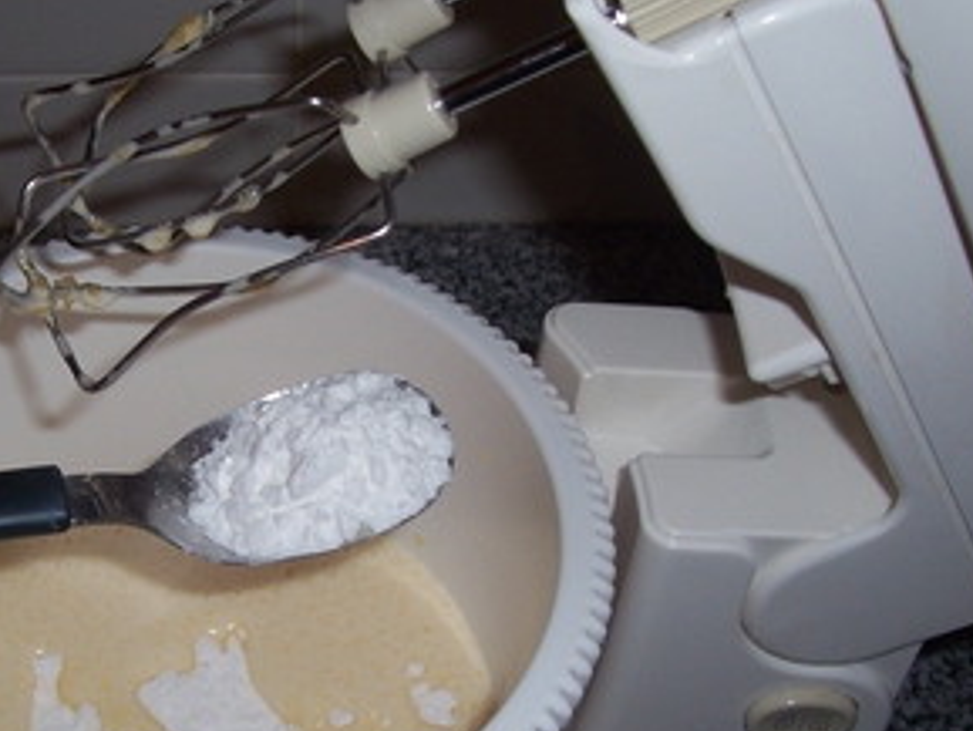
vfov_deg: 27.3
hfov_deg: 35.8
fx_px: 1490
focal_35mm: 53
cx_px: 320
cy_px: 512
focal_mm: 5.6
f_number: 2.7
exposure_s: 1/60
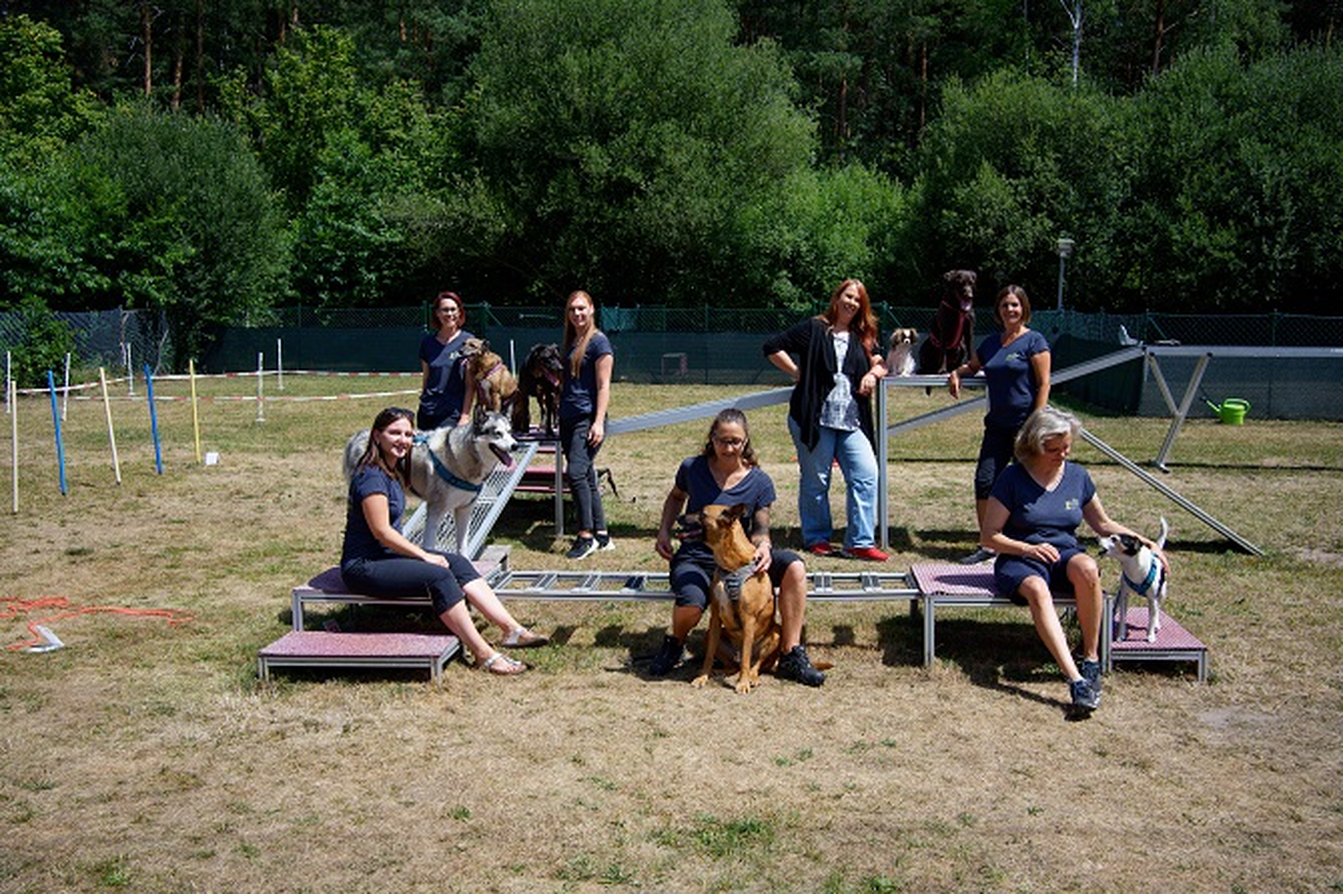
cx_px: 672
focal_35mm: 35
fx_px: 1305
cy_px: 447
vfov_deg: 37.8
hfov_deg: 54.5
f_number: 6.3
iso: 400
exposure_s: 1/2500
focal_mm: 35
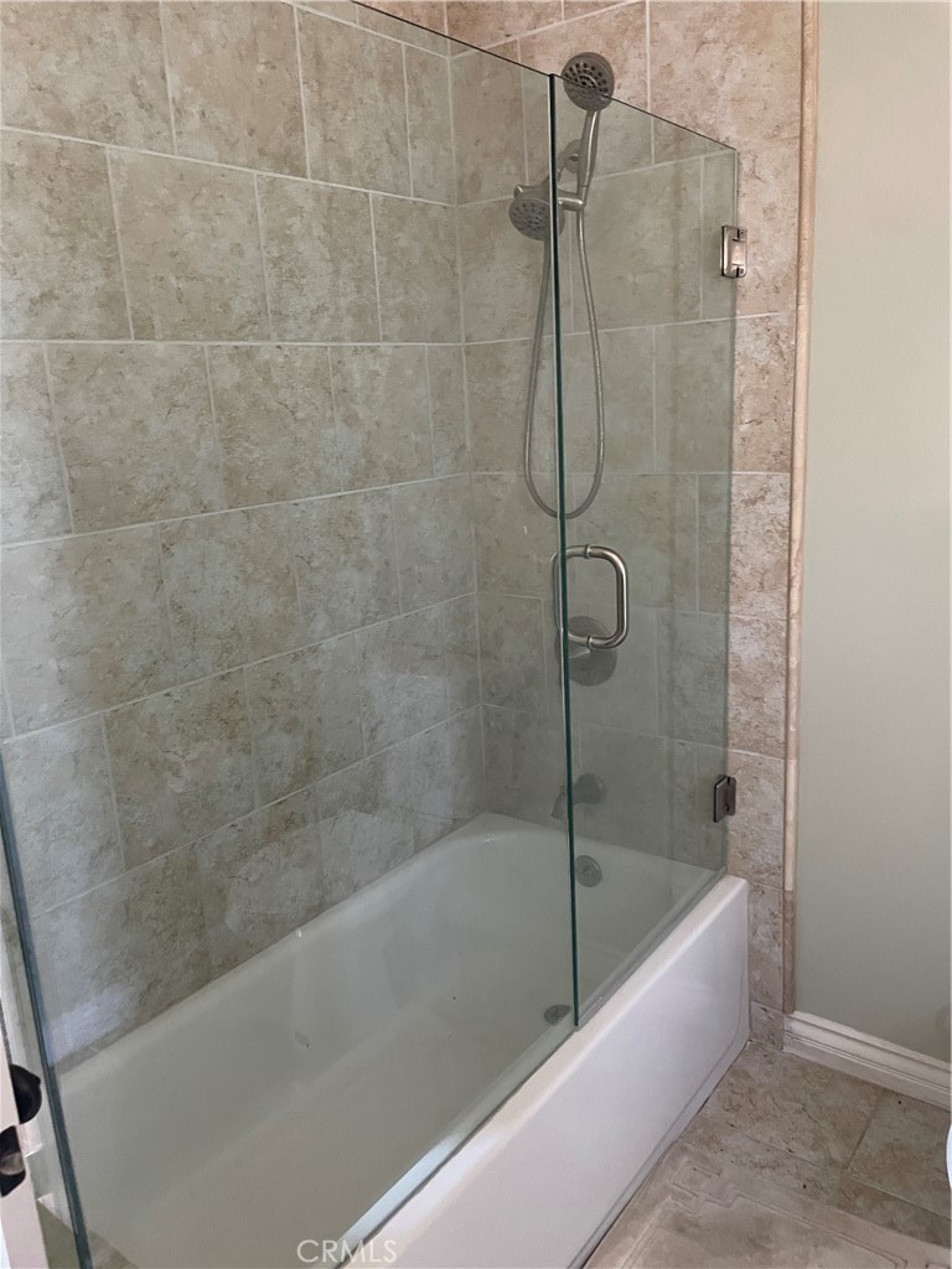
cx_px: 476
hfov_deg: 53.1
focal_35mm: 26
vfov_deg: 67.3
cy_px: 634
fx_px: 953
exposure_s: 1/44
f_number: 1.6
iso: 500
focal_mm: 4.2
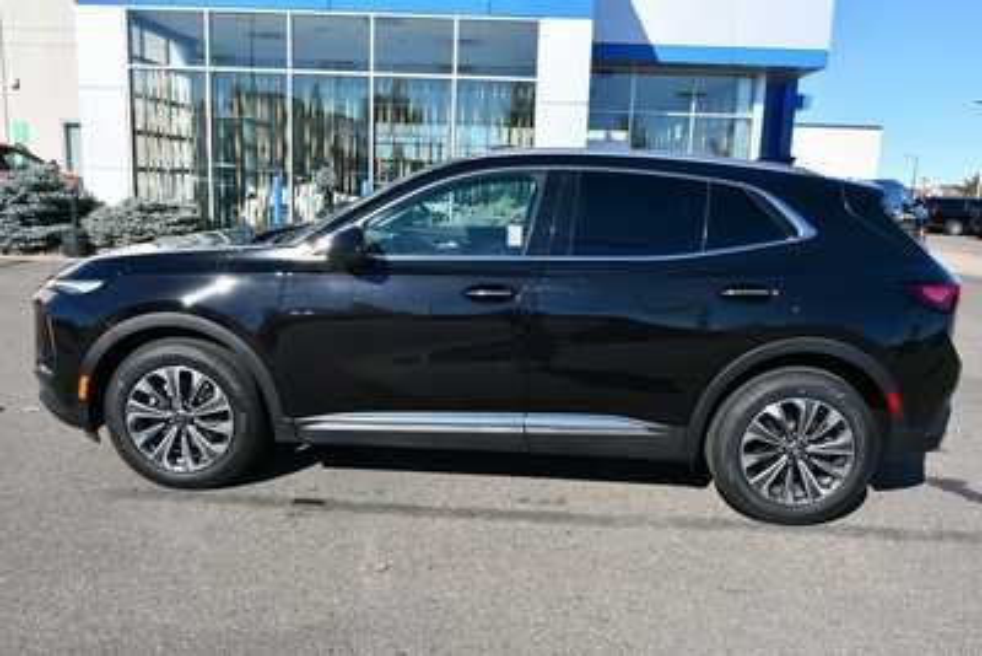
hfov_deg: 61.9
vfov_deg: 43.6
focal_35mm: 30
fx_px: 819
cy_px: 328
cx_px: 491
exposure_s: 1/250
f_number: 8
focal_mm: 20
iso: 100
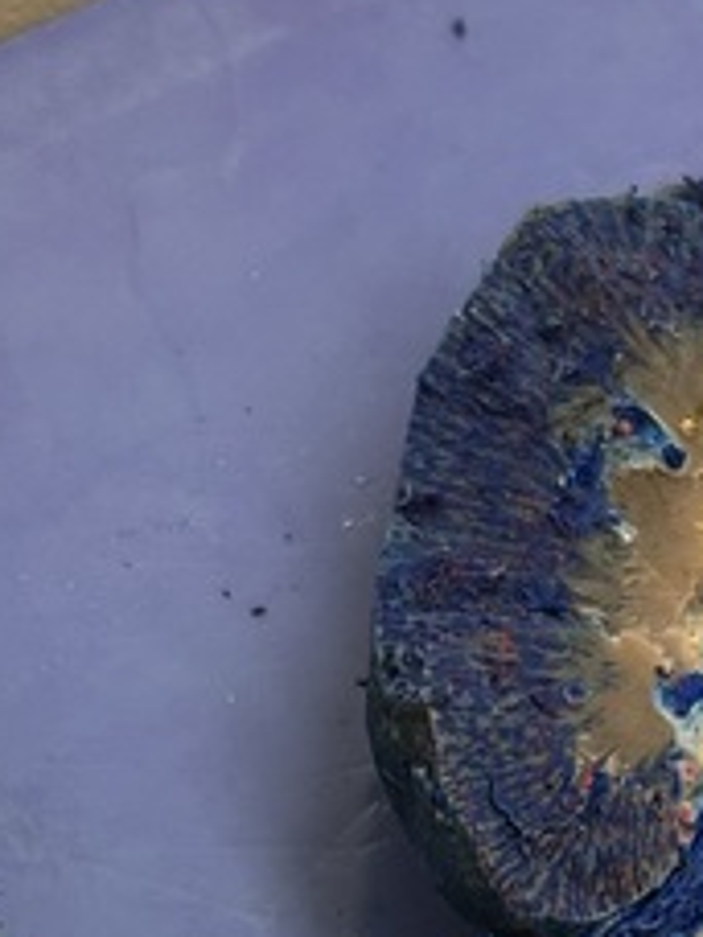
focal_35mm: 117
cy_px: 1327
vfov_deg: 15.7
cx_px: 436
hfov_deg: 12.7
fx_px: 3168
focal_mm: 5.7
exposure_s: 1/121
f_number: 1.5
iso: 125
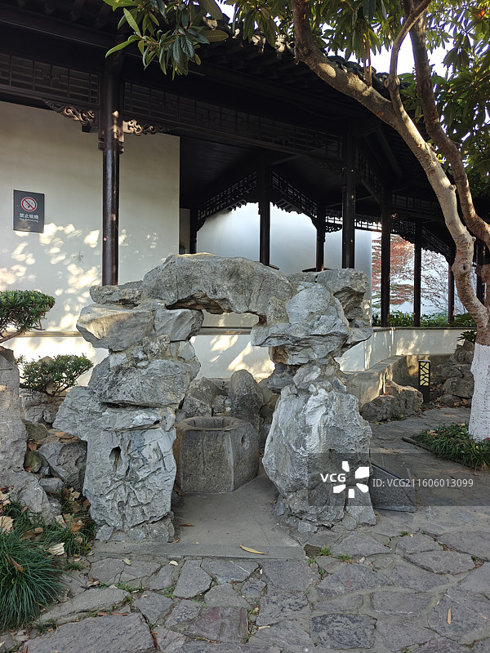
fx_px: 434
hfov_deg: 58.9
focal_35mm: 23
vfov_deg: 73.9
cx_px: 245
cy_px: 326
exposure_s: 1/319
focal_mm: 6.06
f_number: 1.6
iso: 50
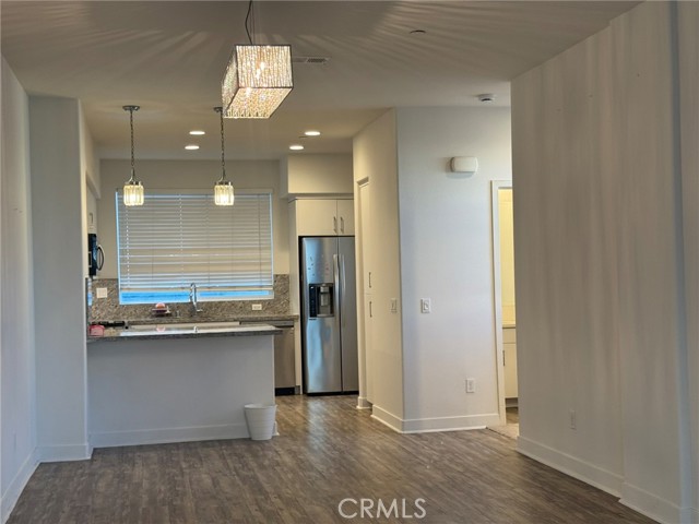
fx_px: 969
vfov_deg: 30.3
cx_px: 350
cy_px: 262
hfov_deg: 39.7
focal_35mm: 48
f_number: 1.78
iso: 80
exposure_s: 1/120
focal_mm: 6.76
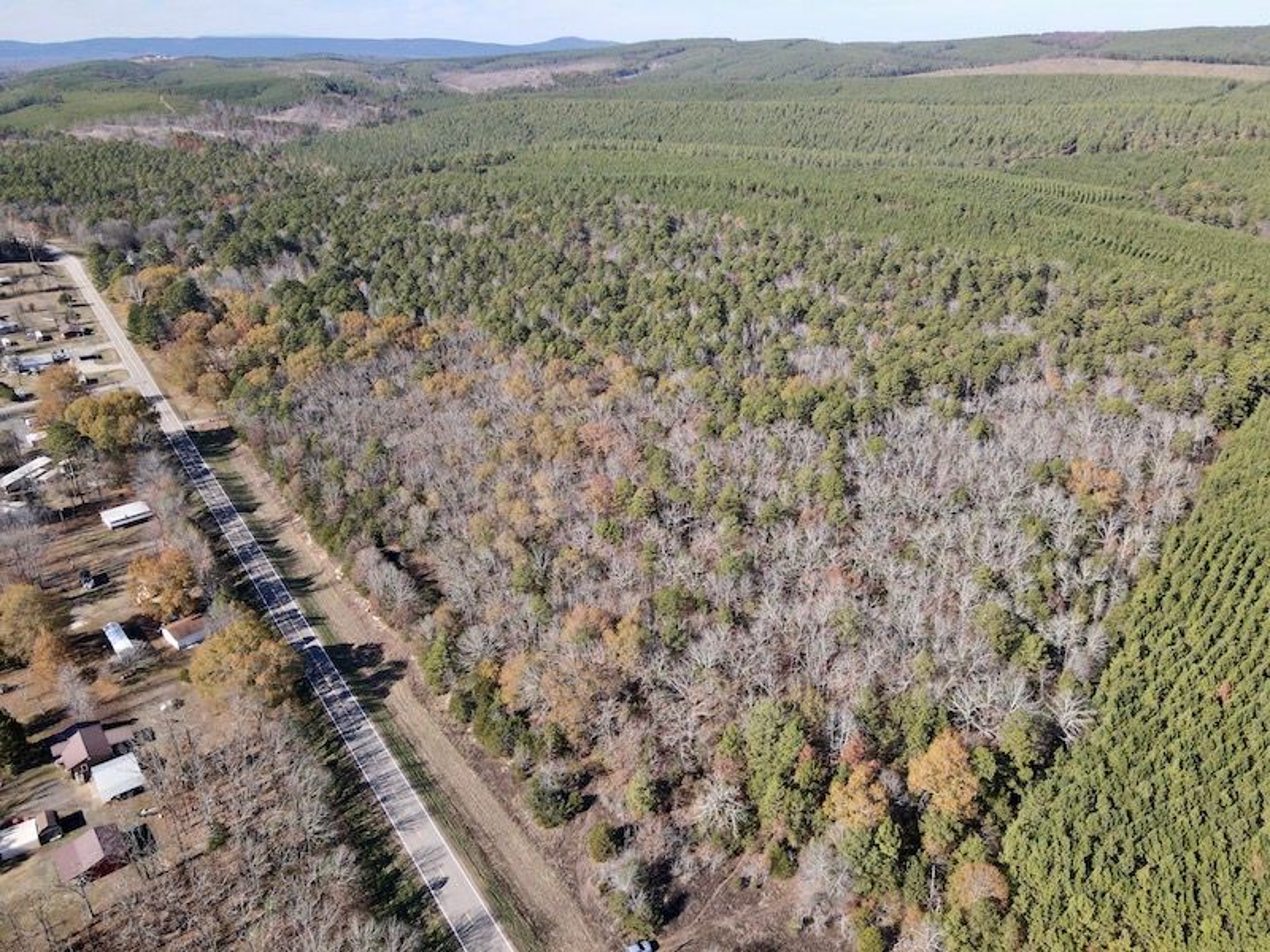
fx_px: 881
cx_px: 635
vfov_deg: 56.8
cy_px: 476
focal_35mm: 24
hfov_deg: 71.6
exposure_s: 1/15
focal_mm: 4.5
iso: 250
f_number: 2.8
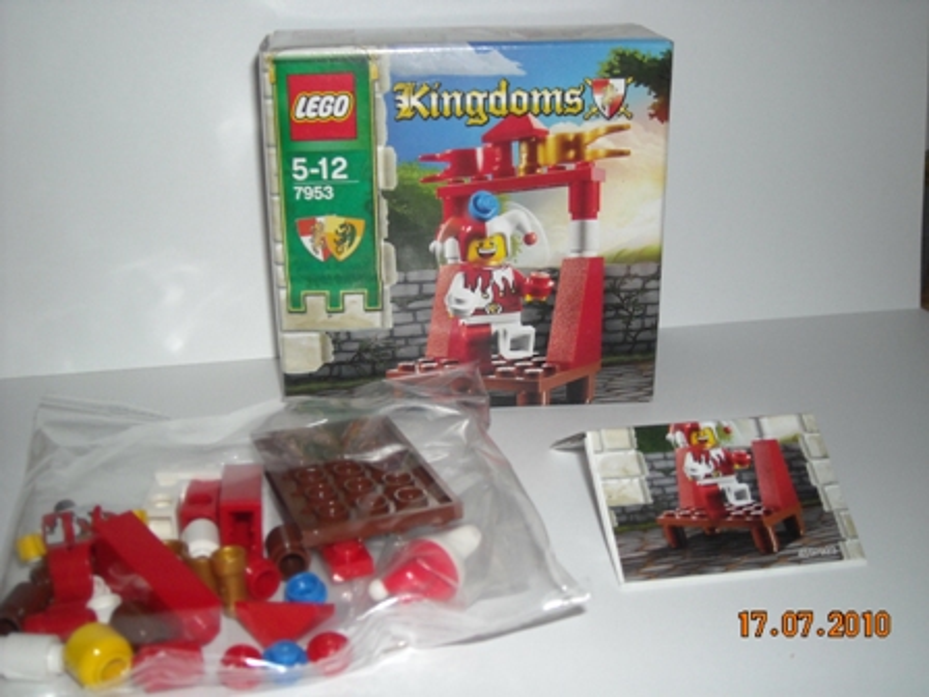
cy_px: 348
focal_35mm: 44
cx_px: 464
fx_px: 1181
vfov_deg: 32.9
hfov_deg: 42.9
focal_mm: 7.1
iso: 200
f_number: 6.1
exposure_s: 1/60
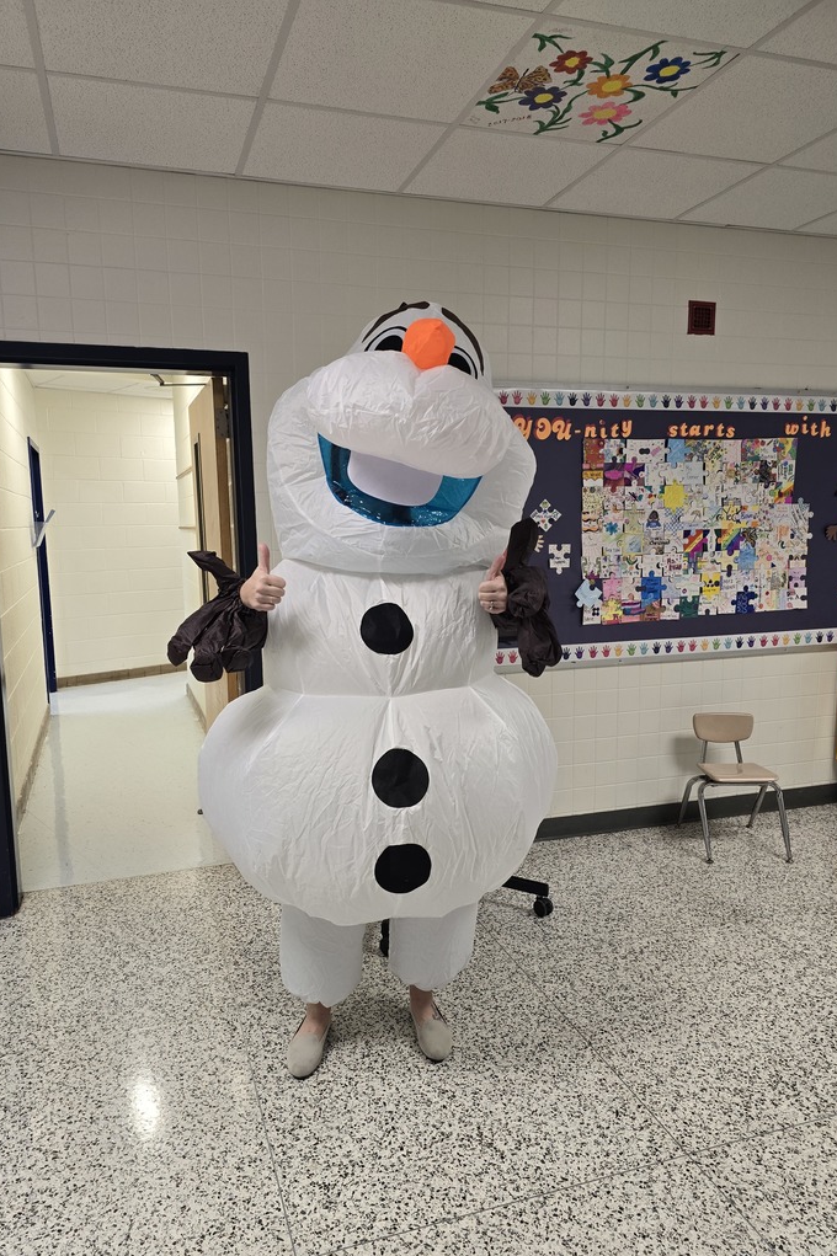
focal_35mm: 24
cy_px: 629
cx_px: 400
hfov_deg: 53.1
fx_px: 838
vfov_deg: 73.8
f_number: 1.7
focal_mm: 6.3
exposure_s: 1/120
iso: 160
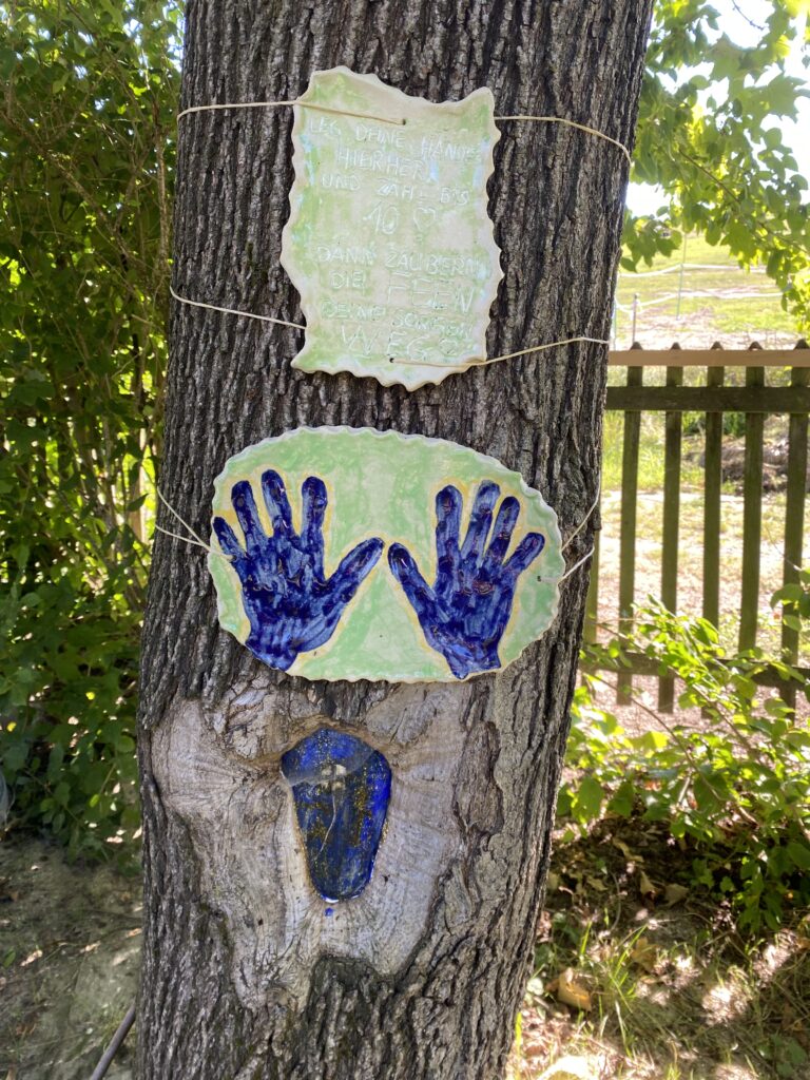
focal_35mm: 26
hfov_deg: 53.1
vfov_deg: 67.3
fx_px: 811
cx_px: 405
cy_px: 540
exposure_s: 1/121
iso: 40
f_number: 1.8
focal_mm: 4.25
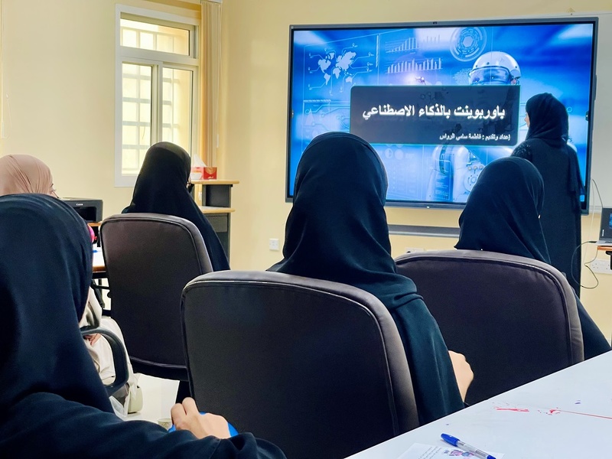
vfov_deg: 22.9
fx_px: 1131
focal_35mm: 64
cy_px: 230
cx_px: 306
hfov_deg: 30.3
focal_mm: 7.5
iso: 160
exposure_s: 1/50
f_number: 2.2
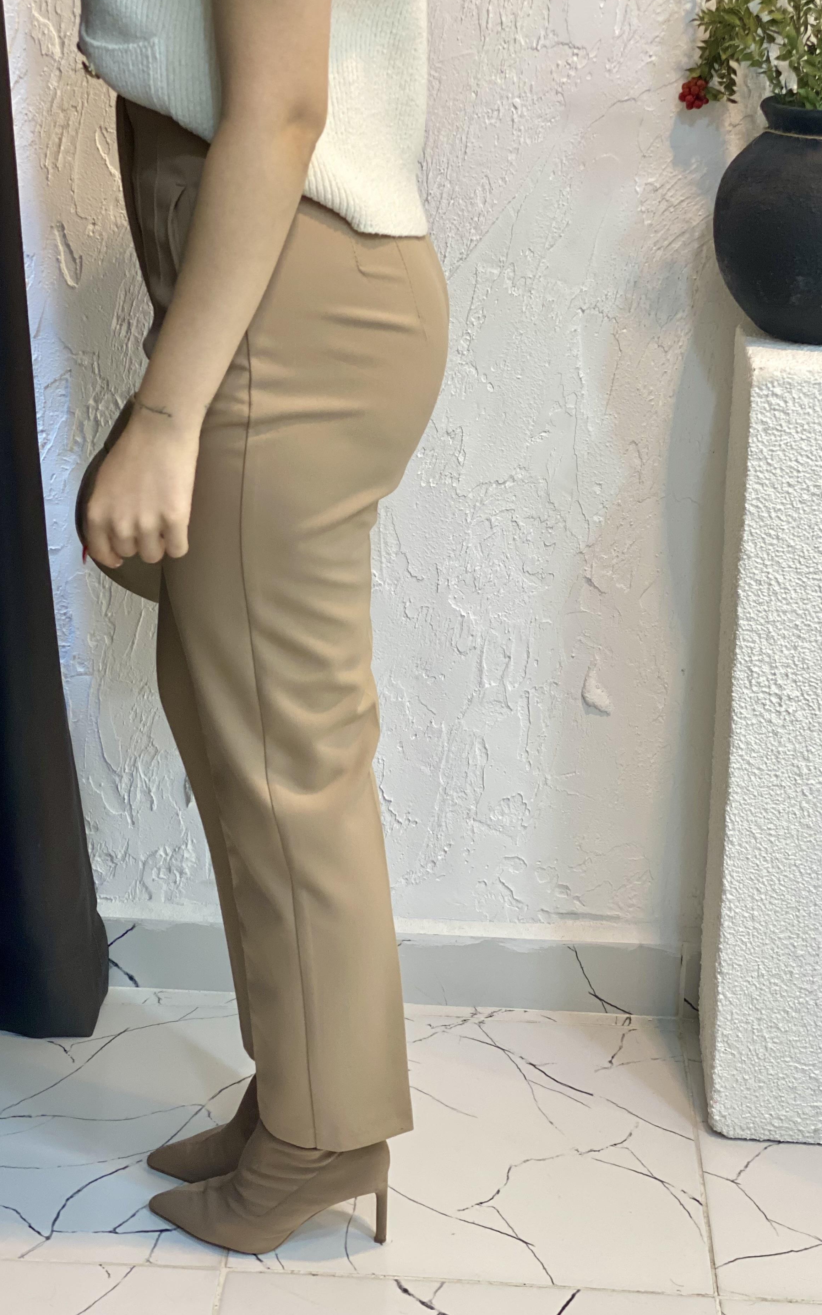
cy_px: 643
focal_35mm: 60
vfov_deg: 34.0
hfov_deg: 21.6
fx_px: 2151
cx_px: 349
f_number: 2
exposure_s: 1/100
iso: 125
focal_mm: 6
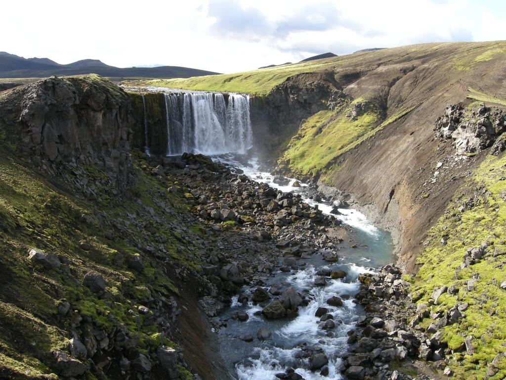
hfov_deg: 52.6
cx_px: 253
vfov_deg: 40.7
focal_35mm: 35
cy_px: 190
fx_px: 512
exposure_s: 1/178
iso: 100
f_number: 4.8
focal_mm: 7.5
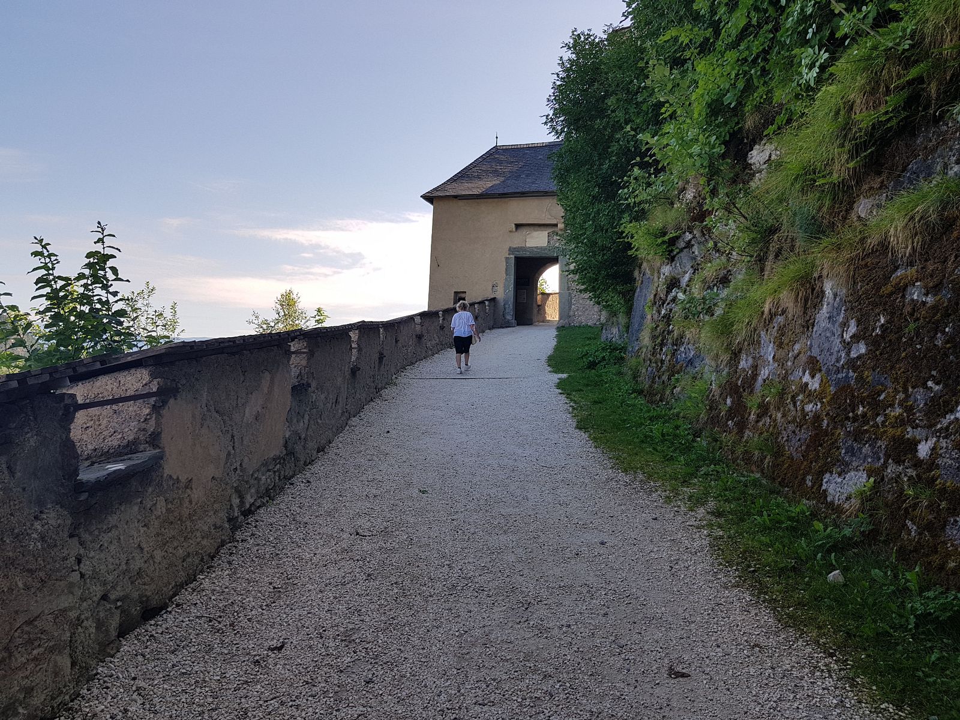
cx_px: 480
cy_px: 360
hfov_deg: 67.3
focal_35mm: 26
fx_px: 721
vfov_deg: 53.1
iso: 50
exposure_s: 1/1480
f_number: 1.7
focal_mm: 4.2
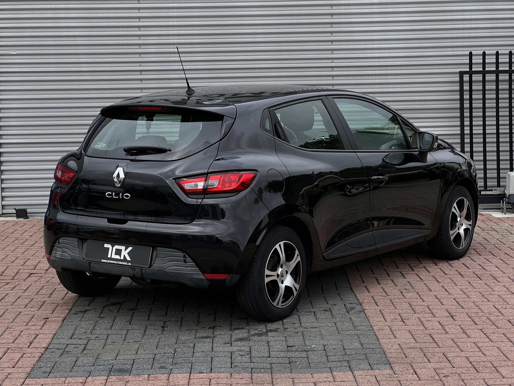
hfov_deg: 25.3
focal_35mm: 77
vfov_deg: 19.1
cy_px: 193
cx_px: 257
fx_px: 1143
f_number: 2.8
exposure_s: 1/267
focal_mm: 9
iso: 32
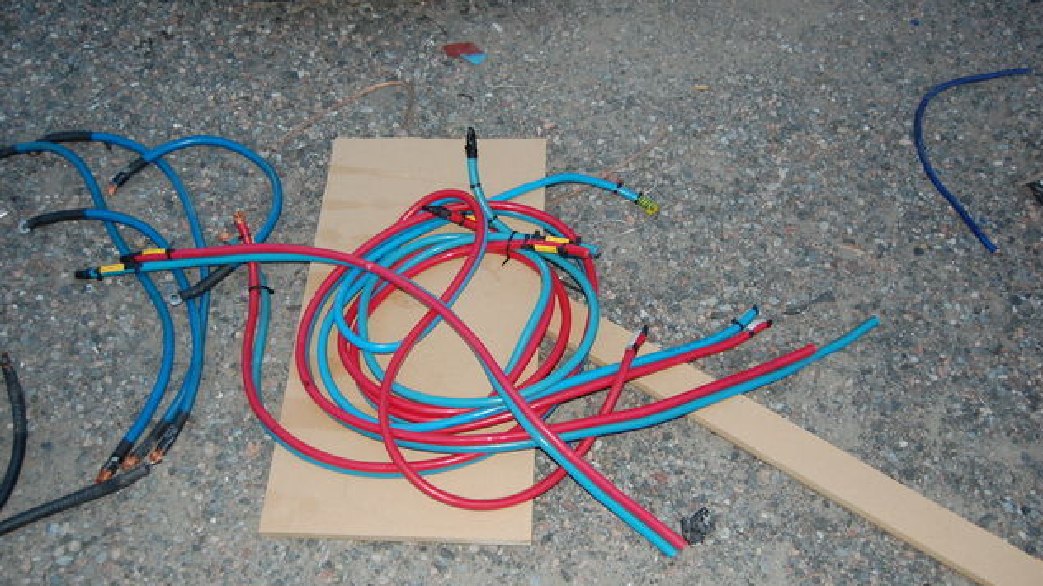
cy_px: 307
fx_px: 968
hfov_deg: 56.6
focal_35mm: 35
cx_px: 526
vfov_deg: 33.7
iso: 400
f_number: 3.8
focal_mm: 22
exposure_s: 1/60
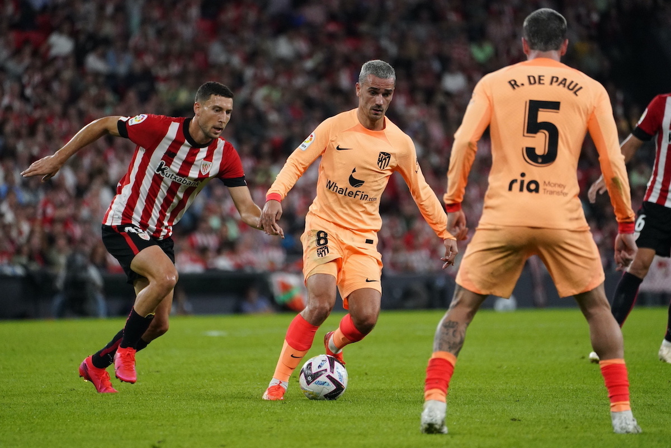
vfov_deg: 3.4
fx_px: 7455
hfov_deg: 5.2
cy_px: 224
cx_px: 336
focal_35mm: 400
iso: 5000
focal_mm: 400
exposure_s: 1/1250
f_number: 5.6
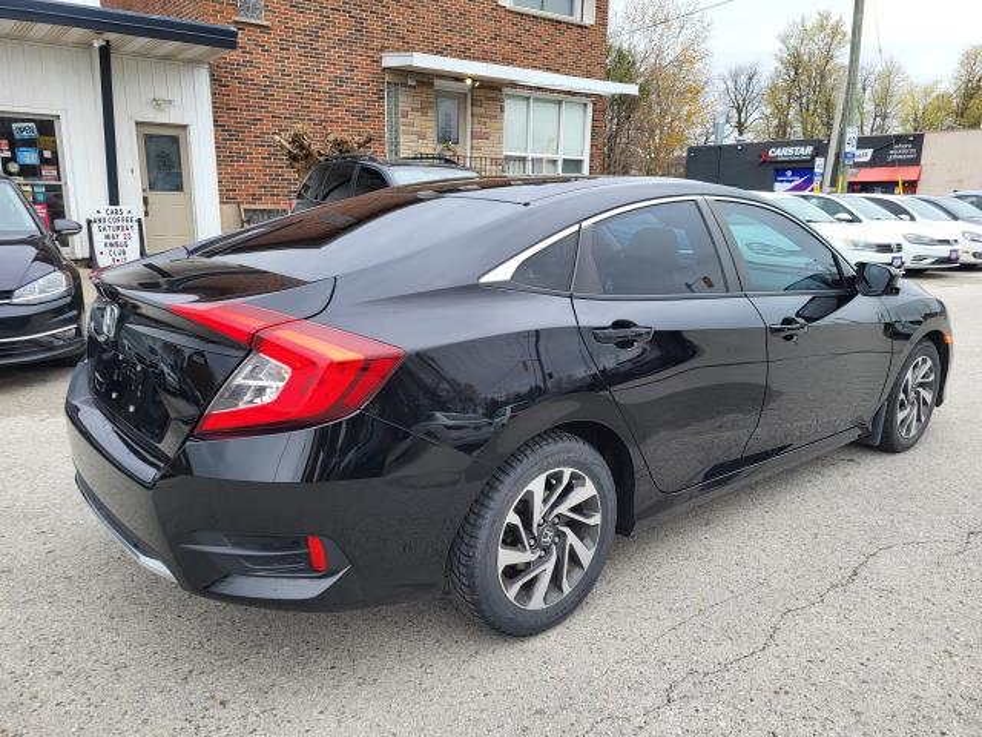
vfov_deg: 53.1
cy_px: 368
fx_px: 738
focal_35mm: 26
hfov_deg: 67.3
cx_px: 491
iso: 40
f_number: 1.8
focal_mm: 5.4
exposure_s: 1/504
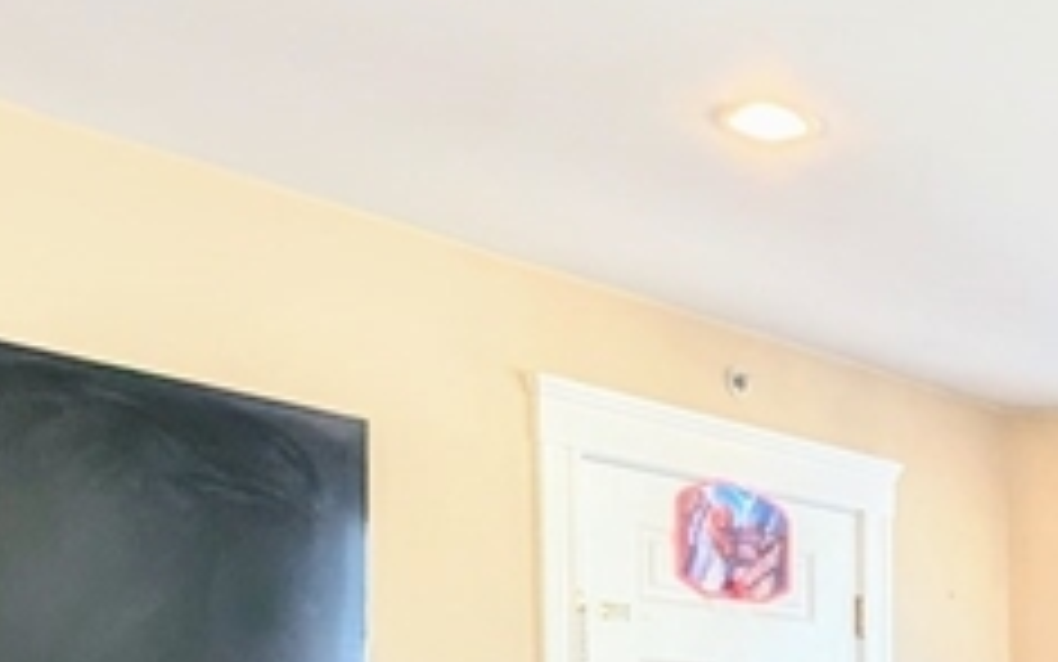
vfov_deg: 19.5
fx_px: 1730
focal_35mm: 60
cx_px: 1265
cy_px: 928
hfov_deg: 29.3
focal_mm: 1.95
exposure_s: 1/49.6
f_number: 2.2
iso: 43
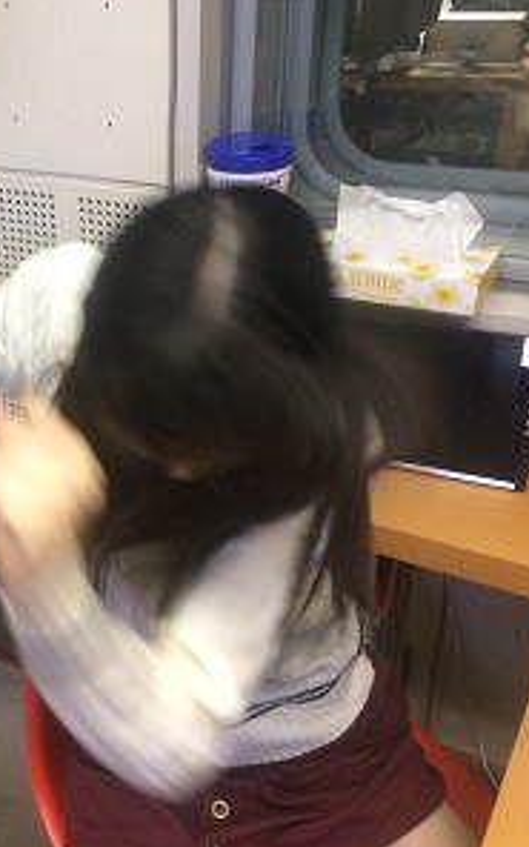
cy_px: 422
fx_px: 969
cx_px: 39
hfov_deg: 29.1
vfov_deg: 47.2
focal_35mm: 42
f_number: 2.2
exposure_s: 1/33
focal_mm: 4.15
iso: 125
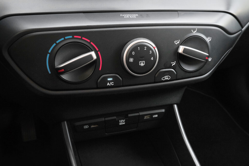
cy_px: 83
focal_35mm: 30
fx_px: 208
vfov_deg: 43.6
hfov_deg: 61.9
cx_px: 124
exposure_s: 1/80
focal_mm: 19.7
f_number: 9
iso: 2000
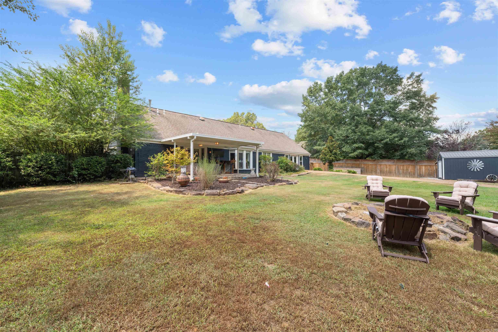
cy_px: 166
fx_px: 194
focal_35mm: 14
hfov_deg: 104.3
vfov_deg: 81.2
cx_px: 249
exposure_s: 1/30
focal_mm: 14
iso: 100
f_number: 10
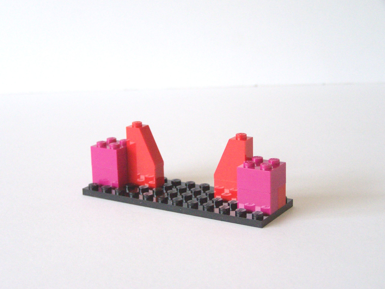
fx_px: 745
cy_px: 144
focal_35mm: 67
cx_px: 192
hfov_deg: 29.0
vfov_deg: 21.9
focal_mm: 11.1
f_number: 3.2
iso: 400
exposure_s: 1/60
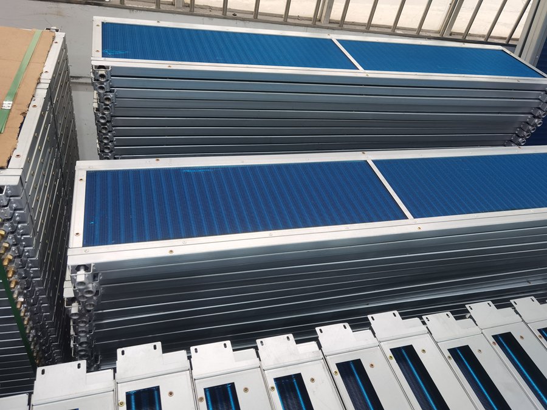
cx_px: 274
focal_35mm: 27
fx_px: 427
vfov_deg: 51.4
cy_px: 205
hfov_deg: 65.3
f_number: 1.9
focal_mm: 6.71
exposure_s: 1/100
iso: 160
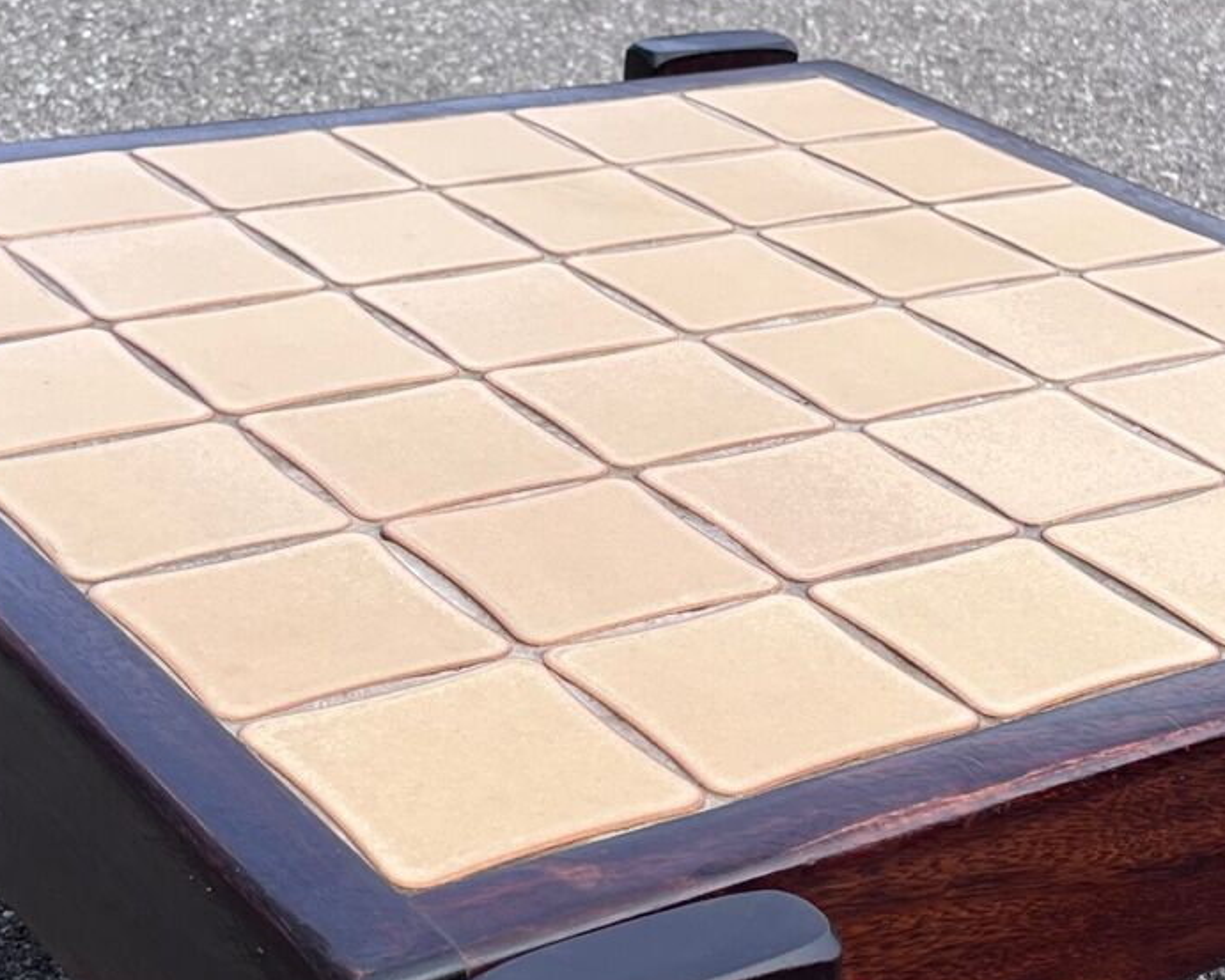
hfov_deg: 25.7
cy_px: 659
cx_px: 693
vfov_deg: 20.6
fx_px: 2683
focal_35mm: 74
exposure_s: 1/1441
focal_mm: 5.1
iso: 50
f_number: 1.6
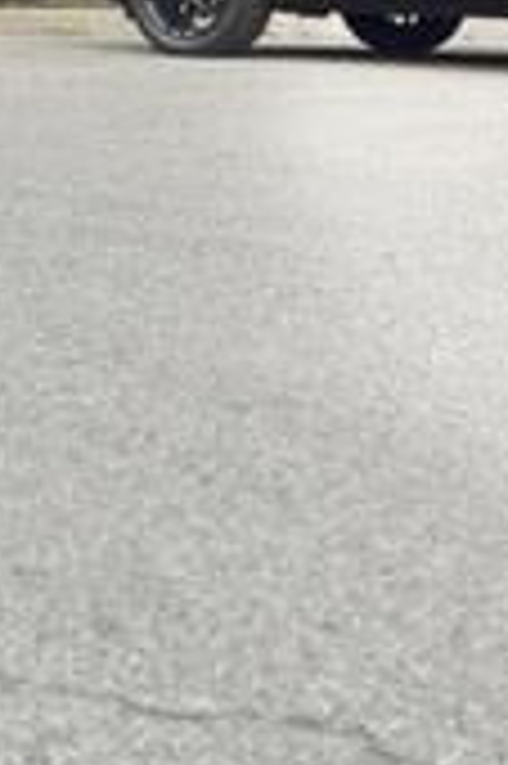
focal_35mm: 111
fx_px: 2354
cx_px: 602
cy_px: 22
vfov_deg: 18.0
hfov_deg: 12.1
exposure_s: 1/40
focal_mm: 6.76
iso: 250
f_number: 1.78
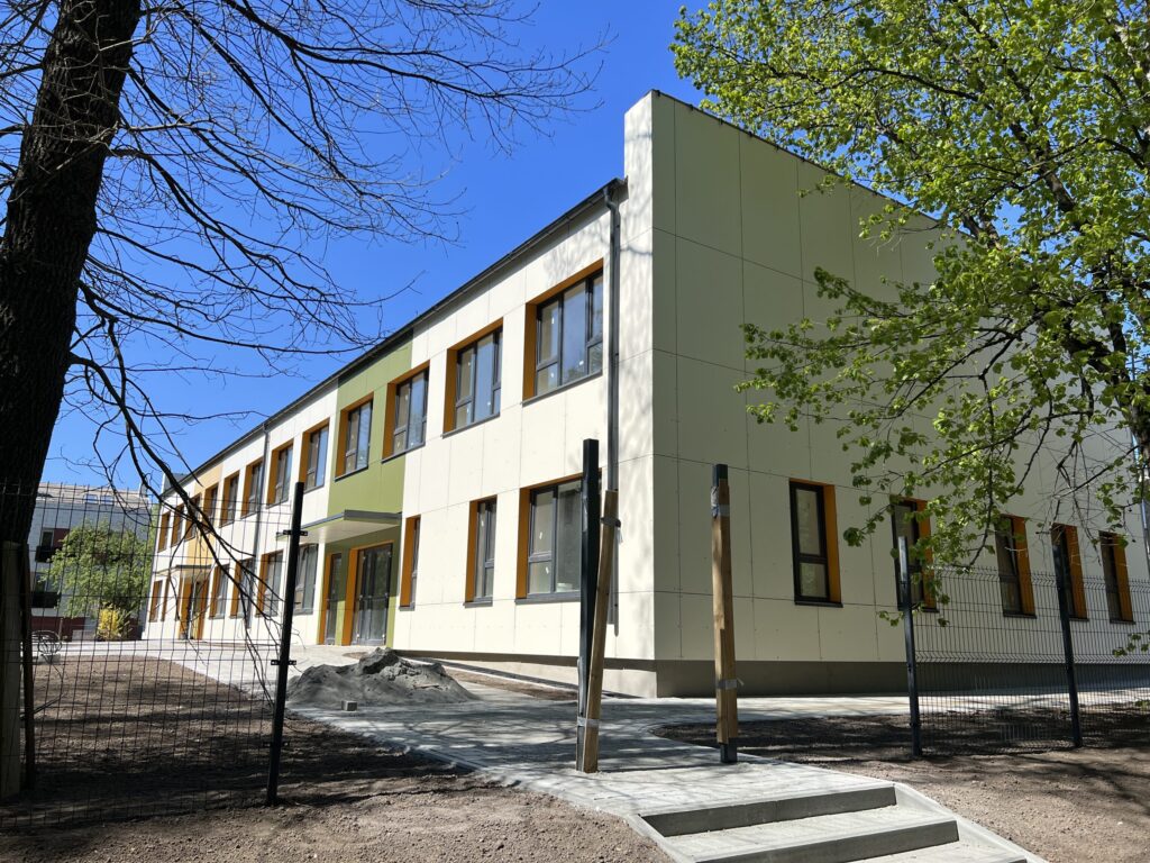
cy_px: 432
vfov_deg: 53.1
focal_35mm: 26
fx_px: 864
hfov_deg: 67.3
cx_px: 575
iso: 50
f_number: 1.5
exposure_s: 1/4115
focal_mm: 5.7
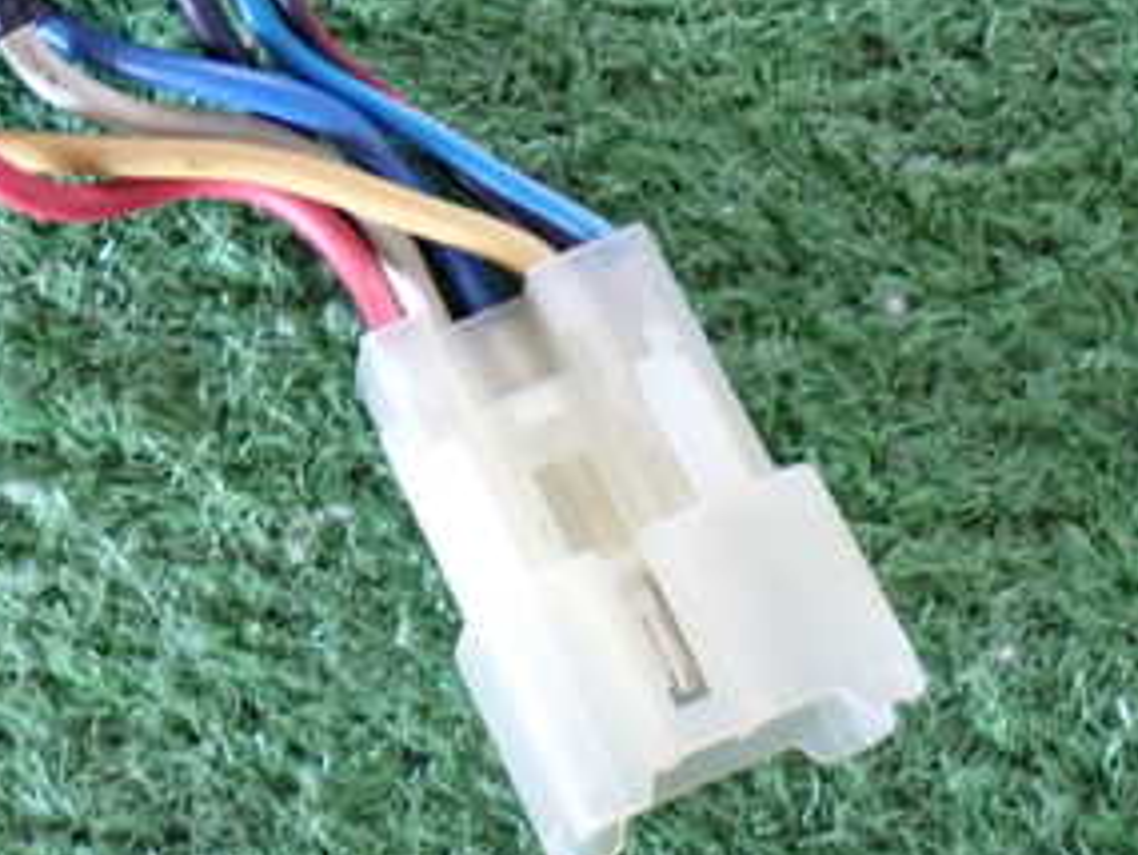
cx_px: 148
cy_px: 116
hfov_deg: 19.5
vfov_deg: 14.8
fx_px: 3256
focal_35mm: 99
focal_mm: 8.4
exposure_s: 1/30
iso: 800
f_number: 3.1
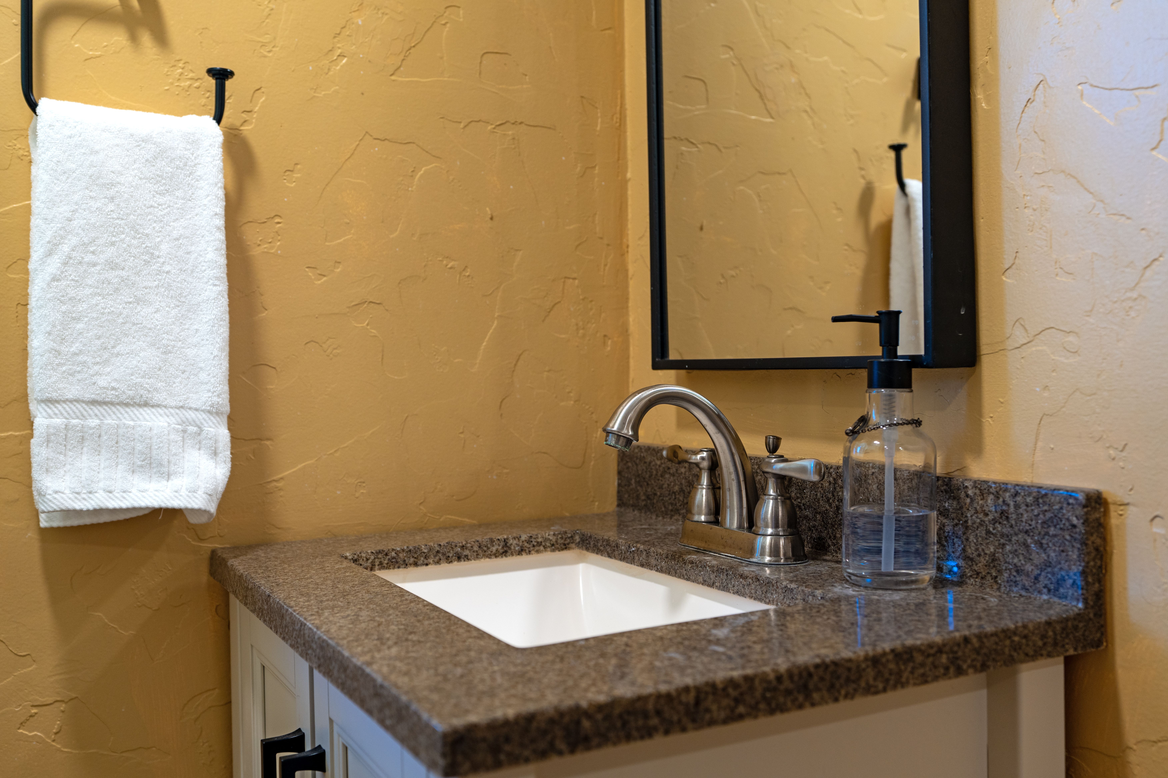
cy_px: 389
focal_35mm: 35
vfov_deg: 37.9
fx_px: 1135
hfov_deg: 54.4
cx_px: 584
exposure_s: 1/40
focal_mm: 35
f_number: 4
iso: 320
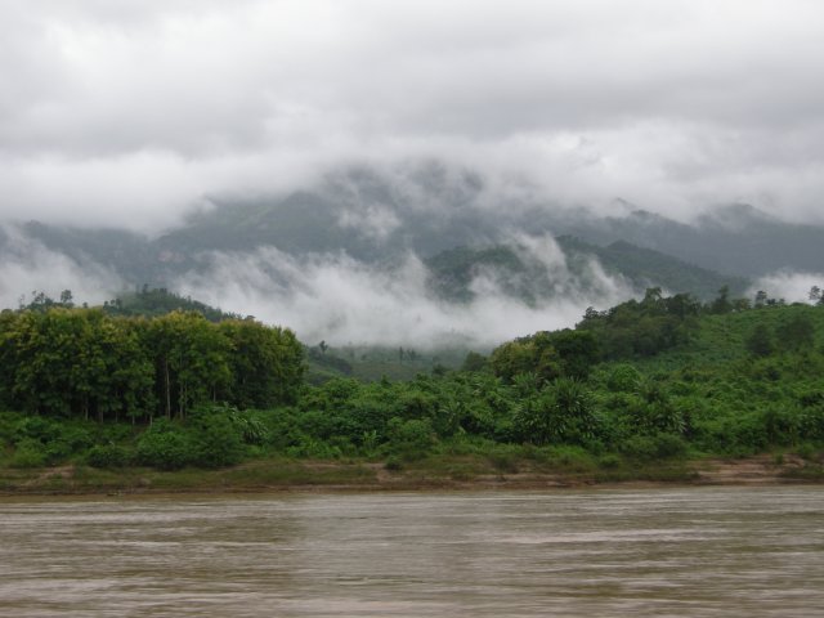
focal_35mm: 75
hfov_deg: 26.0
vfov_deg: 19.6
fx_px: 1785
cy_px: 309
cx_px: 412
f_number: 4.3
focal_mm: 15.7
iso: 64
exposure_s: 1/127
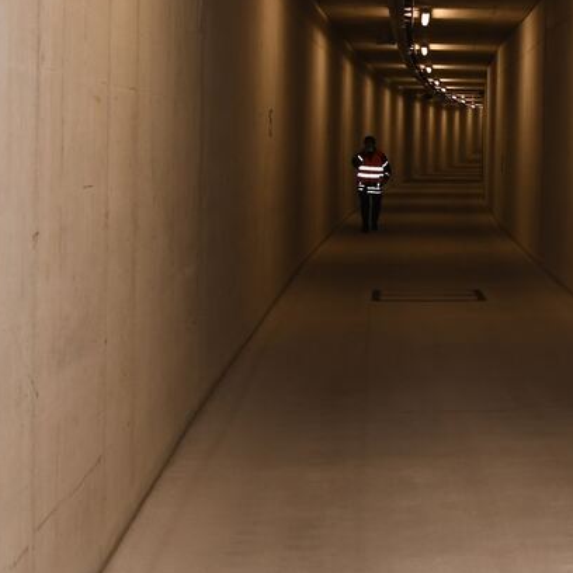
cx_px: 511
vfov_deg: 22.9
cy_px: 163
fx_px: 1405
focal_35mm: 75
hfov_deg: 22.5
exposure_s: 1/60
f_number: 4
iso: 400
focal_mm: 20
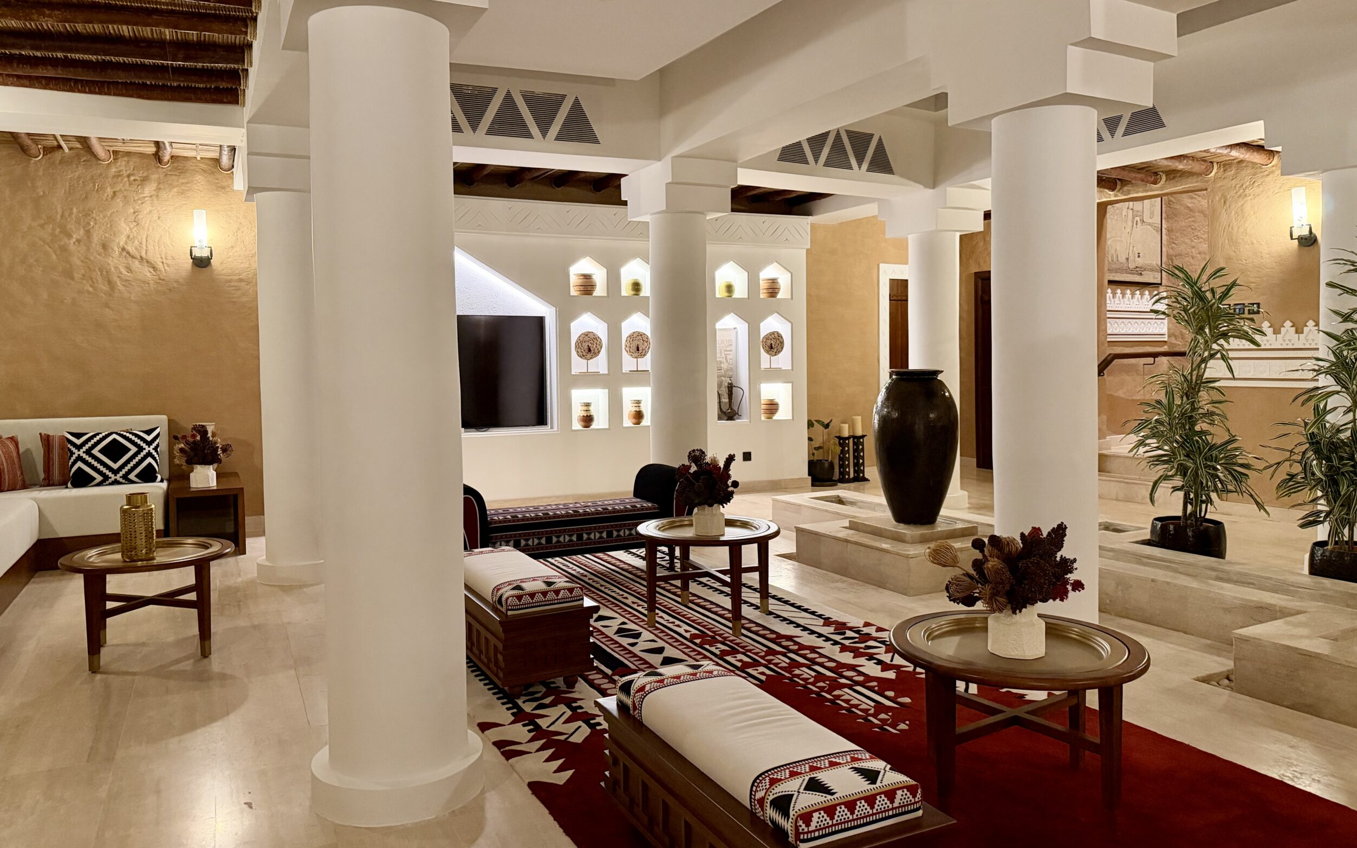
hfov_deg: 70.4
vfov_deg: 47.5
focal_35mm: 26
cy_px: 378
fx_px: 962
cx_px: 667
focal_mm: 6.76
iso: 640
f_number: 1.78
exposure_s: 1/40
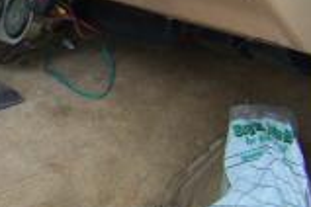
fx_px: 1218
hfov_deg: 13.4
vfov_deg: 9.6
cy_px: -12
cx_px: -205
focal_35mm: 141
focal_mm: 5.85
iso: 62
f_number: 2.8
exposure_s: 1/30
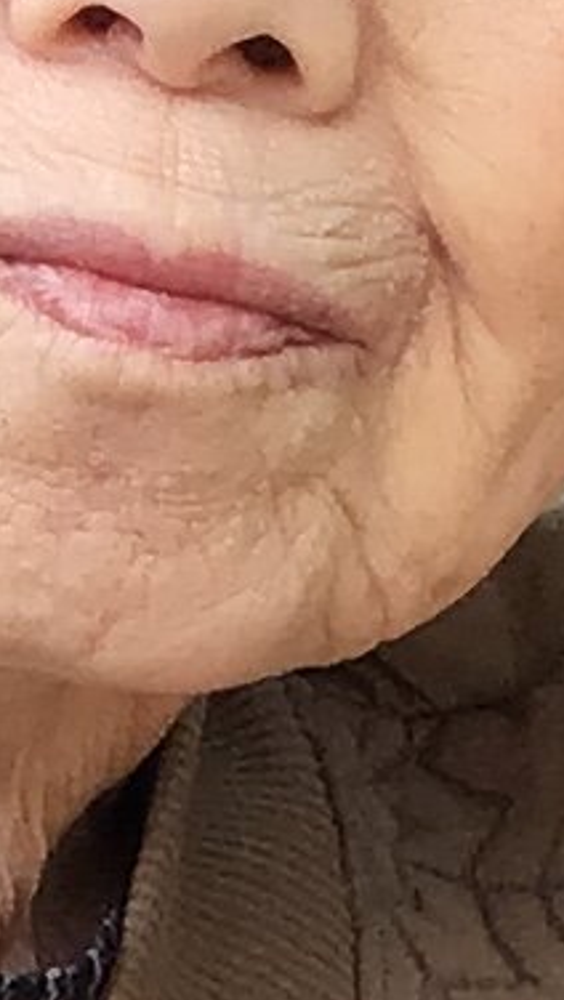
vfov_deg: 7.3
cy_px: 1194
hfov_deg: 4.2
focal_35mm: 293
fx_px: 7776
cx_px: 415
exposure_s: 1/120
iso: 32
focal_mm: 3.3
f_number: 2.4
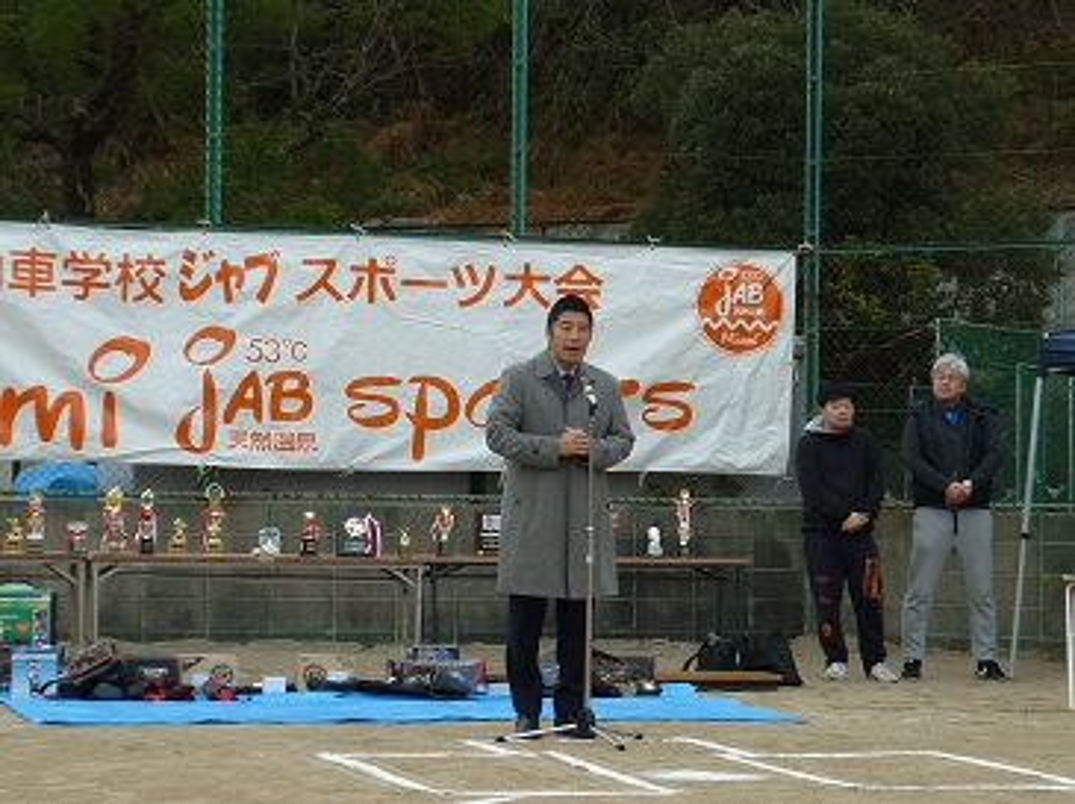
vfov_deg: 13.9
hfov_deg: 18.6
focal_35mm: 106
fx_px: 3289
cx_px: 538
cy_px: 402
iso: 80
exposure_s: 1/200
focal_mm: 9.9
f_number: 3.6
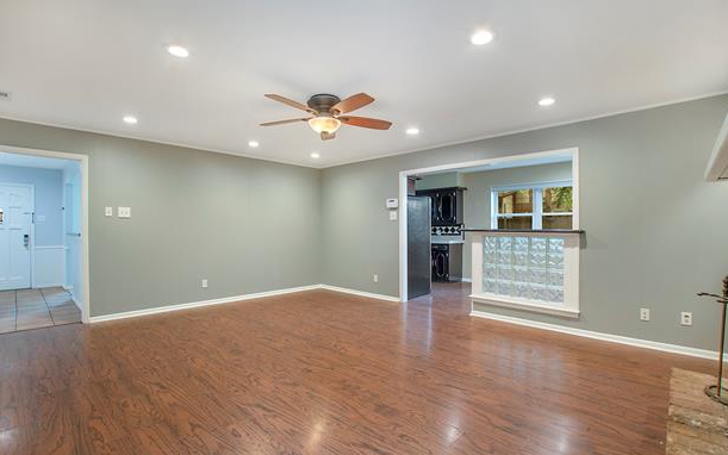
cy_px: 231
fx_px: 317
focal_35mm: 16
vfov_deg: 71.3
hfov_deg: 97.8
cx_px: 360
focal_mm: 10
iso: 100
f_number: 7.1
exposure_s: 1/6
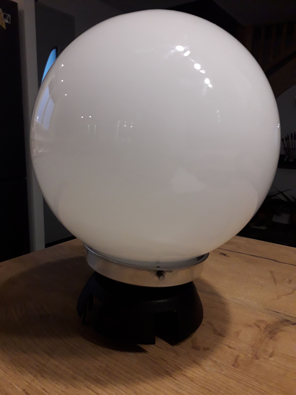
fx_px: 308
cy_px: 198
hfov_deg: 51.4
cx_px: 148
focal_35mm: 27
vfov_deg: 65.3
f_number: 1.9
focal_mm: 3.6
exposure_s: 1/50
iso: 200
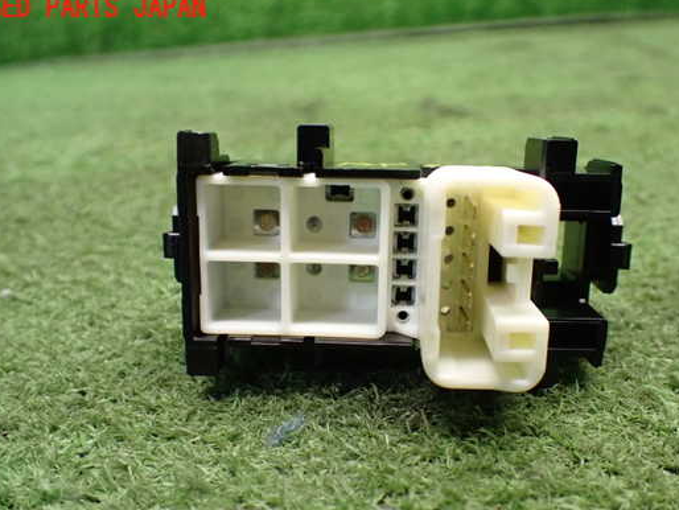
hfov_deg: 52.6
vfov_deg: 40.6
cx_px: 362
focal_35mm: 35
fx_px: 687
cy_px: 289
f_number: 2.3
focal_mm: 5.4
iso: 800
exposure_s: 1/125
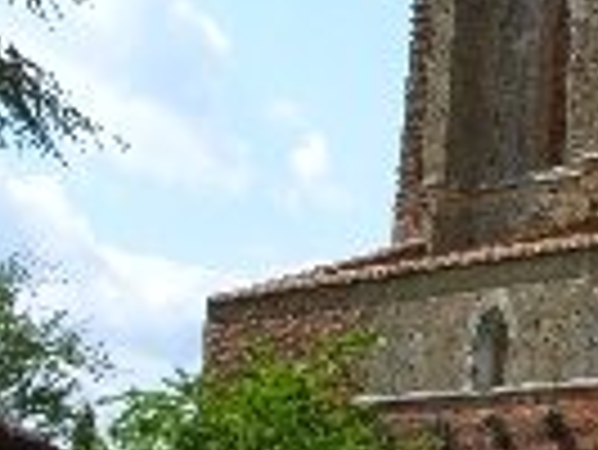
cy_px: 158
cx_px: 854
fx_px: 2231
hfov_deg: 14.4
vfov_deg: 11.5
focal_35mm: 129
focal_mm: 7.8
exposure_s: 1/228
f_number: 7.4
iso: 50
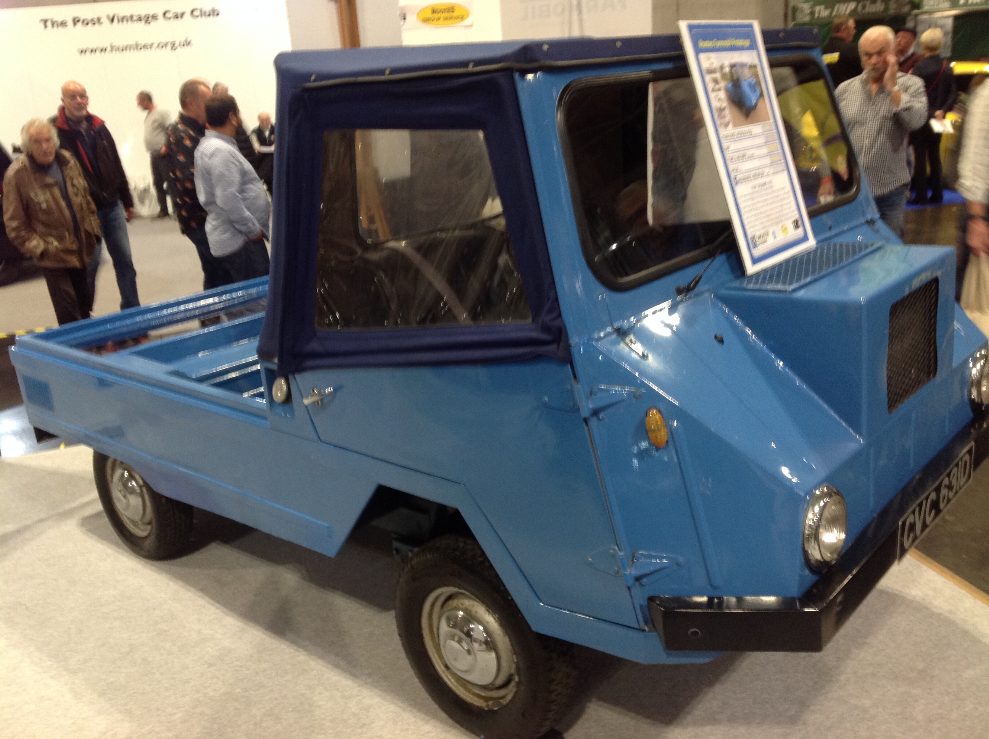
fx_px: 998
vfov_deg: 40.6
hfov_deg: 52.7
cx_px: 494
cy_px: 370
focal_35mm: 35
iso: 125
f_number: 2.4
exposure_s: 1/15
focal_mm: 4.28
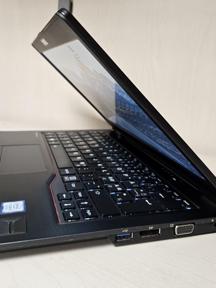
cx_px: 101
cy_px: 110
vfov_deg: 56.2
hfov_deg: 44.1
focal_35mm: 32
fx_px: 266
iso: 250
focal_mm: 5.4
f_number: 1.8
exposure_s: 1/100
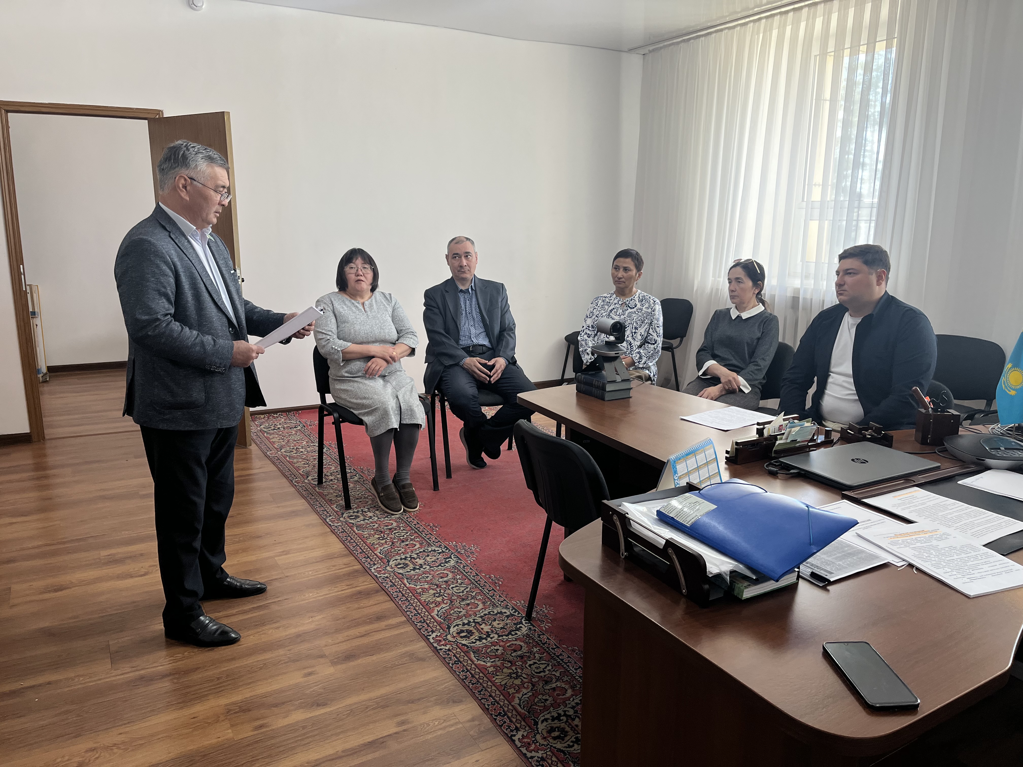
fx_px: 768
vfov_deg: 53.1
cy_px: 384
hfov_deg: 67.3
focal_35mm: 26
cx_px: 512
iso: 80
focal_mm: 5.1
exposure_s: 1/100
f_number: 1.6
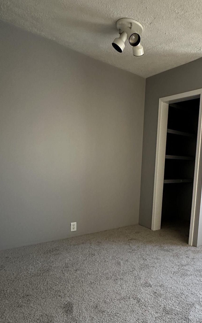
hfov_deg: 45.7
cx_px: 173
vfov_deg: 71.9
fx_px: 220
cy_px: 192
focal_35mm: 25
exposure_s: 1/79
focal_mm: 2.22
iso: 320
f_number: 2.2
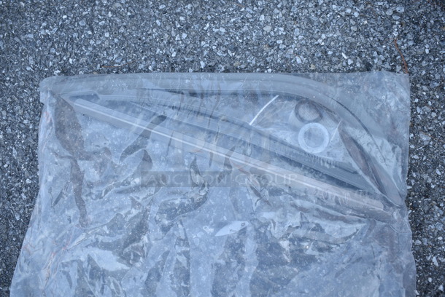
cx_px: 222
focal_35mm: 38
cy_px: 148
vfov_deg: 35.6
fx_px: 464
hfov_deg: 51.2
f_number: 5
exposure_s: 1/160
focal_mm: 25
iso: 100
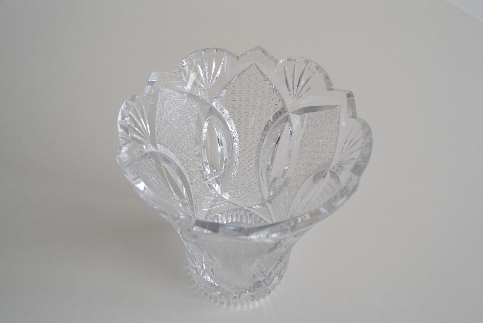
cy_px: 162
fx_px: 403
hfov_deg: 61.9
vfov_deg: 43.7
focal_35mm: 30
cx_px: 242
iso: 1600
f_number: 6.3
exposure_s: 1/160
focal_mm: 20
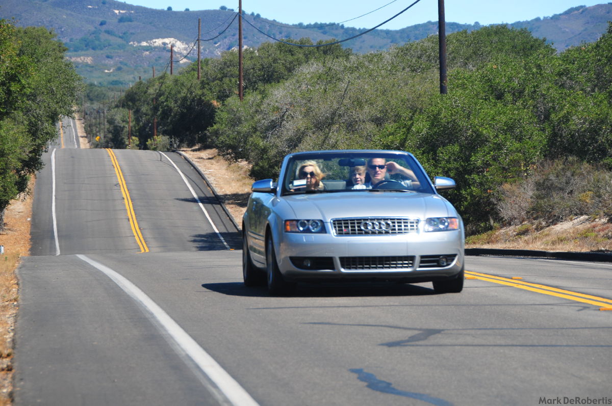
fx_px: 3056
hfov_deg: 11.4
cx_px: 306
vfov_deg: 7.6
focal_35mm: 180
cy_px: 203
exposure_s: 1/200
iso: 320
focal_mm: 120
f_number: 7.1
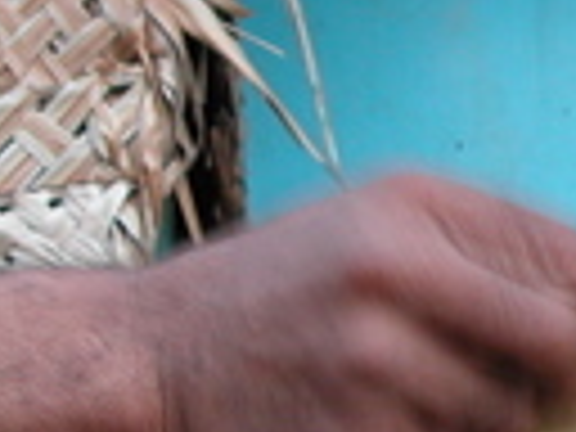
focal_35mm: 175
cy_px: 162
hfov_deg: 11.2
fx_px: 2912
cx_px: 612
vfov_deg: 8.5
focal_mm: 8.9
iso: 100
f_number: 2.8
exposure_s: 1/14.1
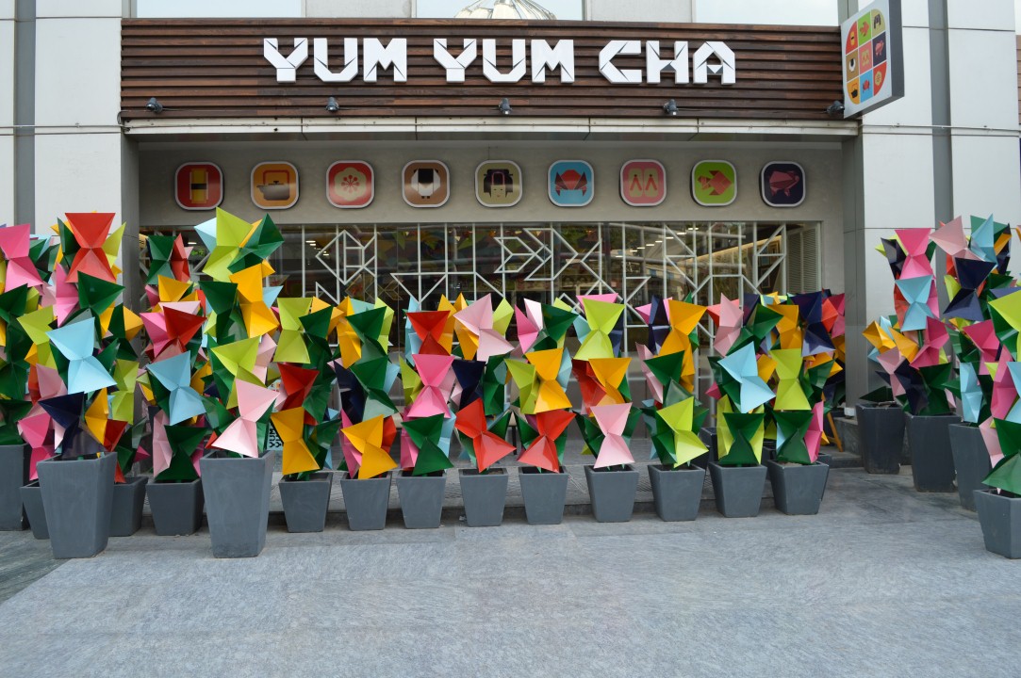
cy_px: 339
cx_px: 510
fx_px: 893
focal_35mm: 32
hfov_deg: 59.5
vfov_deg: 41.6
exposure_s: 1/125
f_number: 5.6
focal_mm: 21
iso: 125
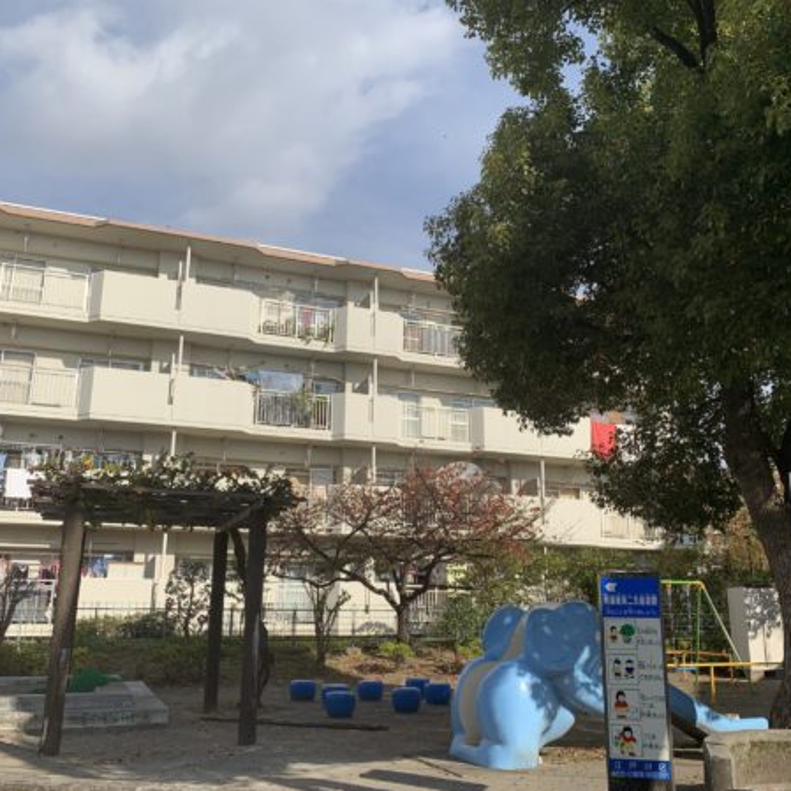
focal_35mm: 32
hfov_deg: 51.1
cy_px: 411
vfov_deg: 51.1
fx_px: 827
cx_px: 404
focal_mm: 4.25
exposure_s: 1/2915
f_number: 1.8
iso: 25
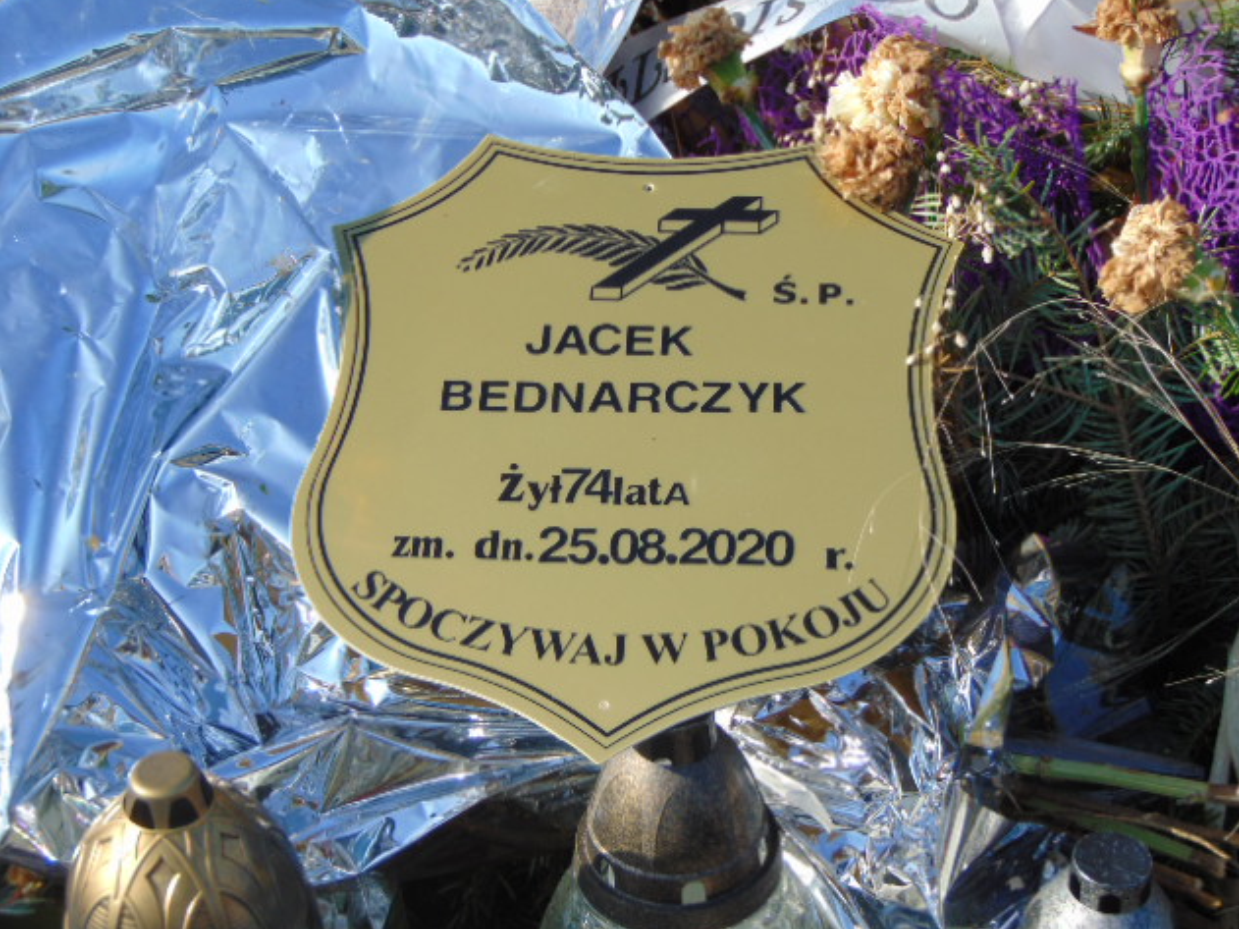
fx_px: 2577
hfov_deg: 27.0
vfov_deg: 20.4
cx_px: 626
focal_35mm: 72
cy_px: 464
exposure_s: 1/640
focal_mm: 12.8
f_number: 3.7
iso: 80
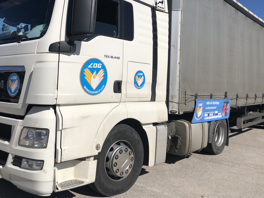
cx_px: 108
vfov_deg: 40.5
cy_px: 81
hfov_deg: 52.3
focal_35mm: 35
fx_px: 267
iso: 20
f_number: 1.8
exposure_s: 1/6024
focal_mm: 3.99
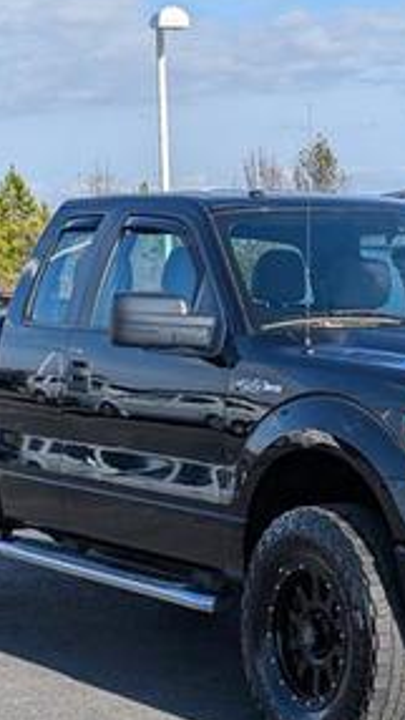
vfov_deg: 22.6
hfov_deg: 12.8
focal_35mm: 94
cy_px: 441
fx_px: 1794
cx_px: 350
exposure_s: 1/1429
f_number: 1.68
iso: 20
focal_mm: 6.9
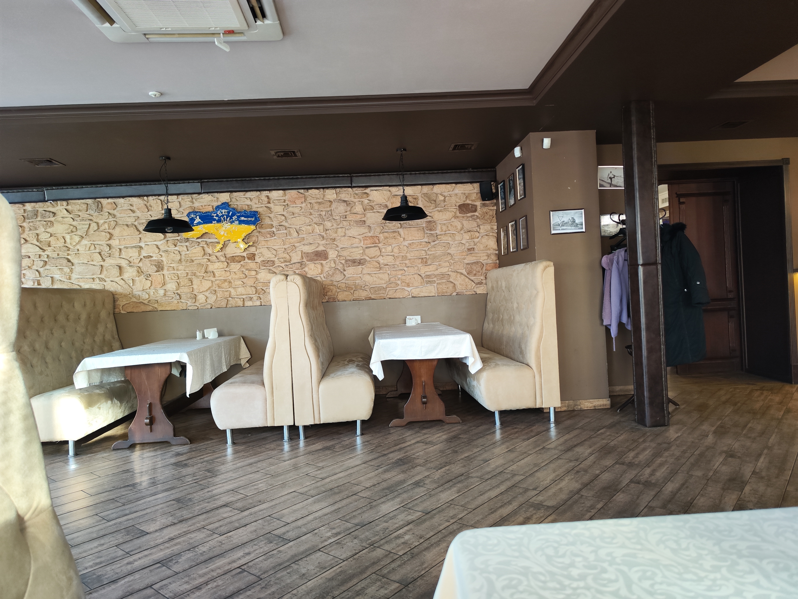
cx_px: 399
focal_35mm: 23
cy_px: 300
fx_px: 530
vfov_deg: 58.9
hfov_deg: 73.9
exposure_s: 1/100
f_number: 1.69
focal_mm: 7.01
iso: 1088
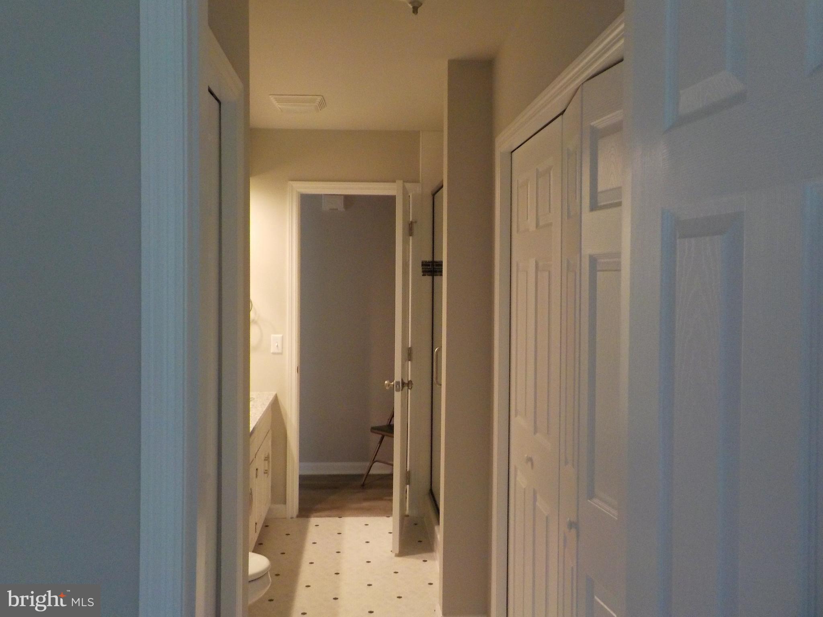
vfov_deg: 46.8
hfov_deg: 60.0
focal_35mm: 30
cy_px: 308
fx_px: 713
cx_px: 412
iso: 360
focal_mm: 4.1
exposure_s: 1/30
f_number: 3.3
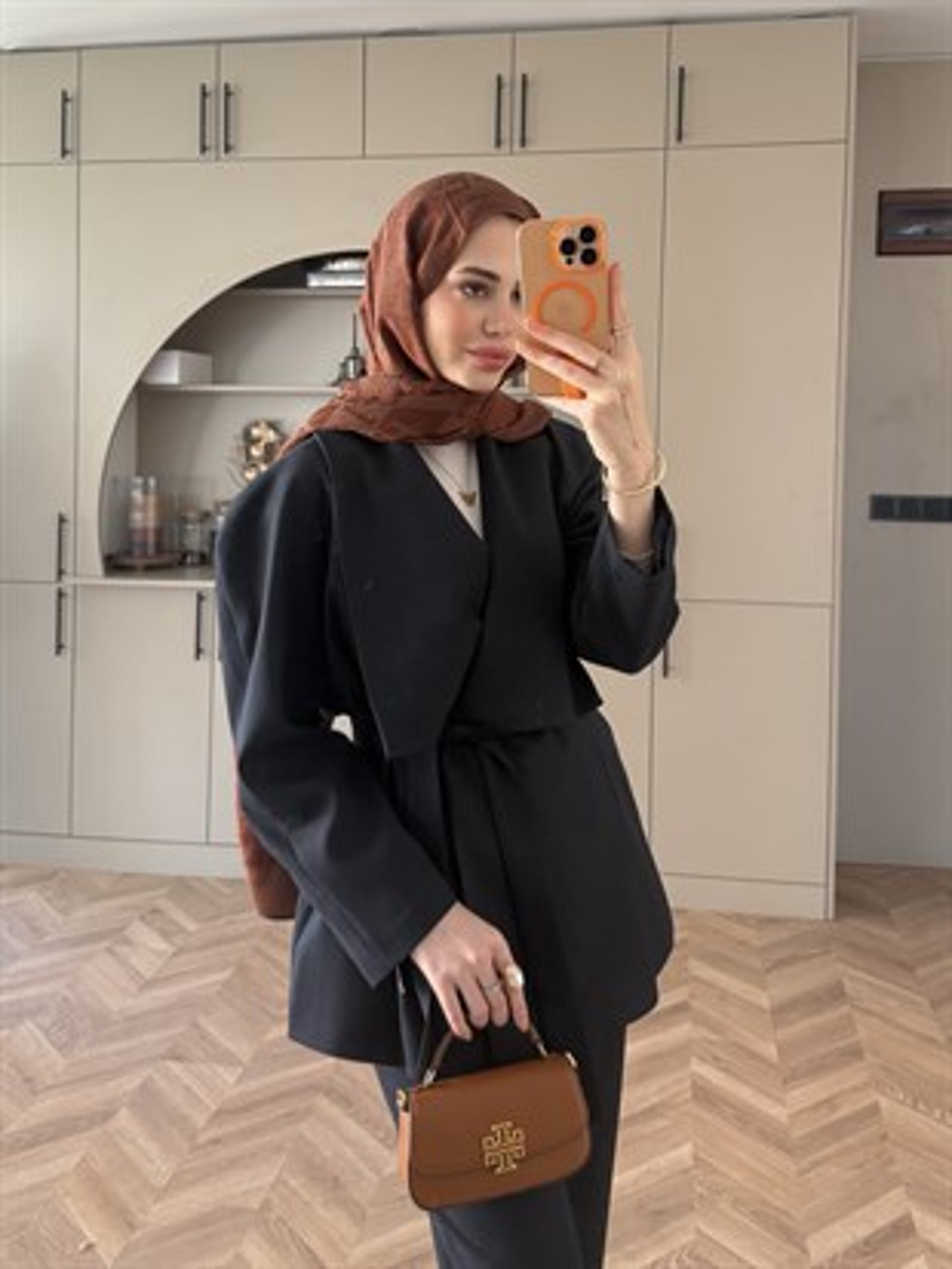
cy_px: 634
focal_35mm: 24
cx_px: 476
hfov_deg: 56.8
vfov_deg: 71.6
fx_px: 880
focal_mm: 6.76
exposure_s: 1/104
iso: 200
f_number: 1.78
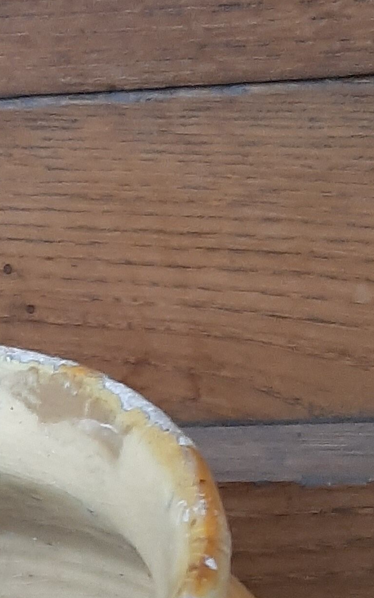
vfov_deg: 22.4
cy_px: 547
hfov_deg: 14.4
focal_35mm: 90
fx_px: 1468
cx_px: 29
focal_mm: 3.93
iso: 320
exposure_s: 1/25
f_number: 1.7
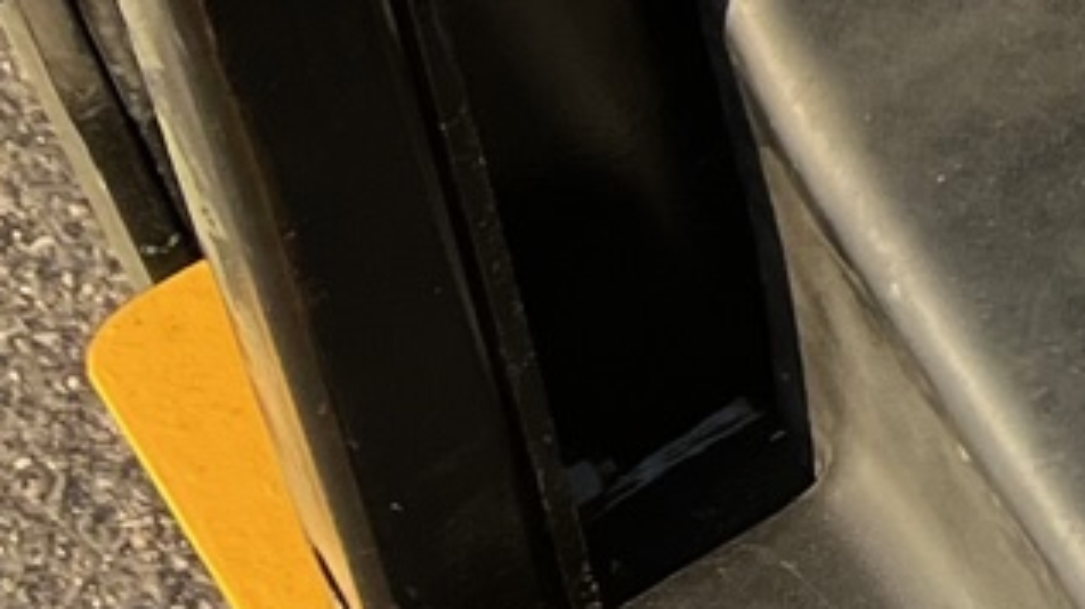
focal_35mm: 180
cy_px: -1437
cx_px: 3347
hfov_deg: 9.3
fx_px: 5176
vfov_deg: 6.1
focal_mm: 5.7
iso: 50
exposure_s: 1/763
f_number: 1.5
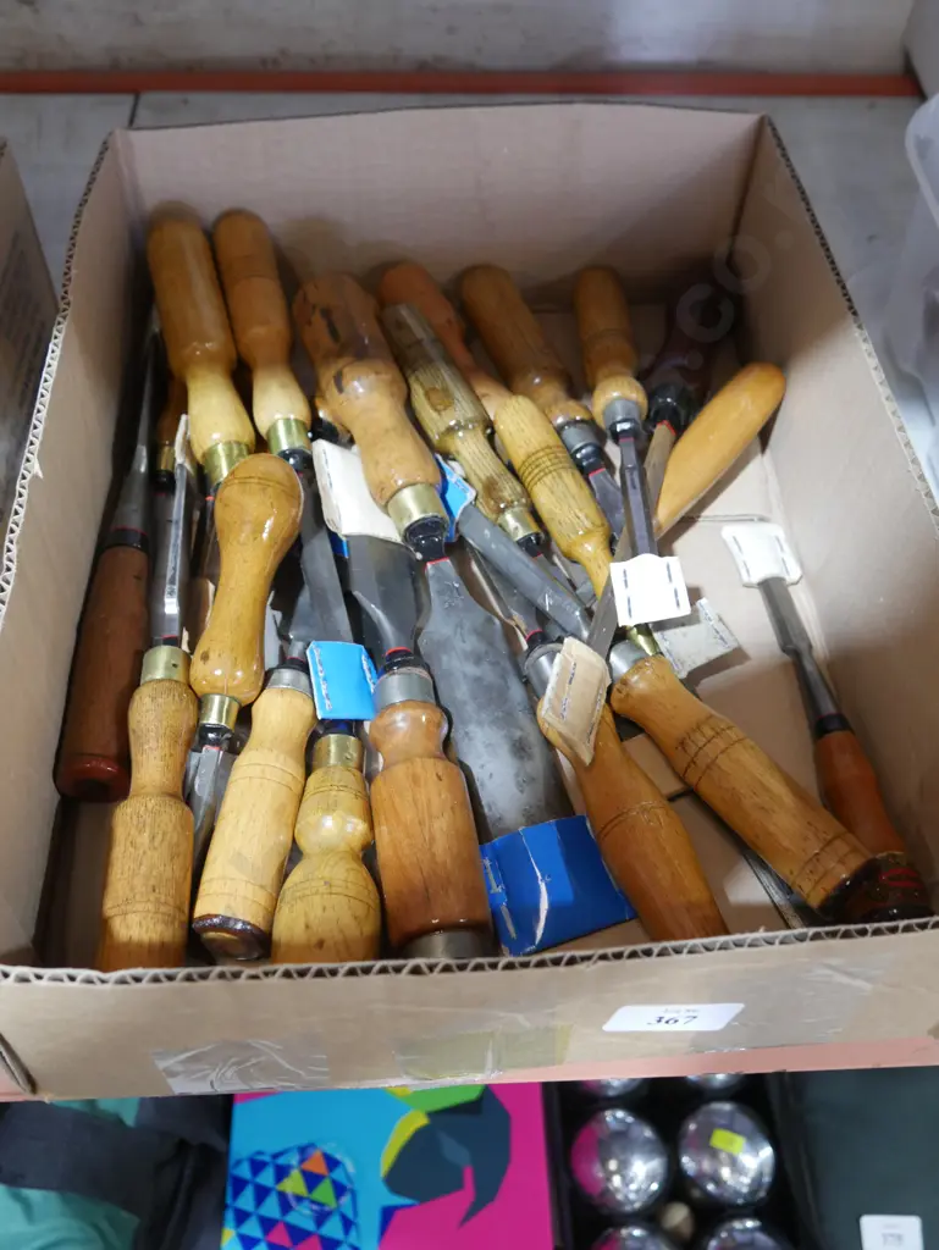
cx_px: 470
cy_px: 625
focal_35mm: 32
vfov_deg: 56.8
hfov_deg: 44.2
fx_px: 1156
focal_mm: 16
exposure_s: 1/60
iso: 1250
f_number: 4
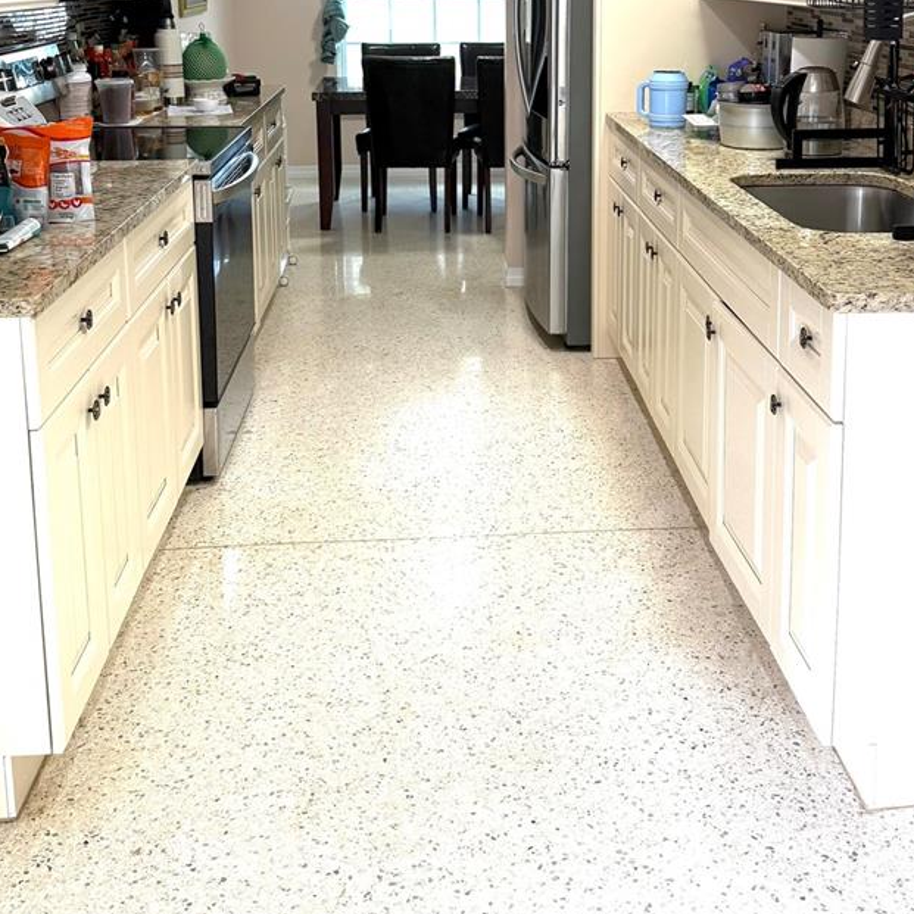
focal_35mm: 41
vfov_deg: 39.2
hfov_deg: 40.8
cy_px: 171
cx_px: 515
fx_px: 1225
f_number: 1.78
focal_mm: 6.76
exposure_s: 1/120
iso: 160
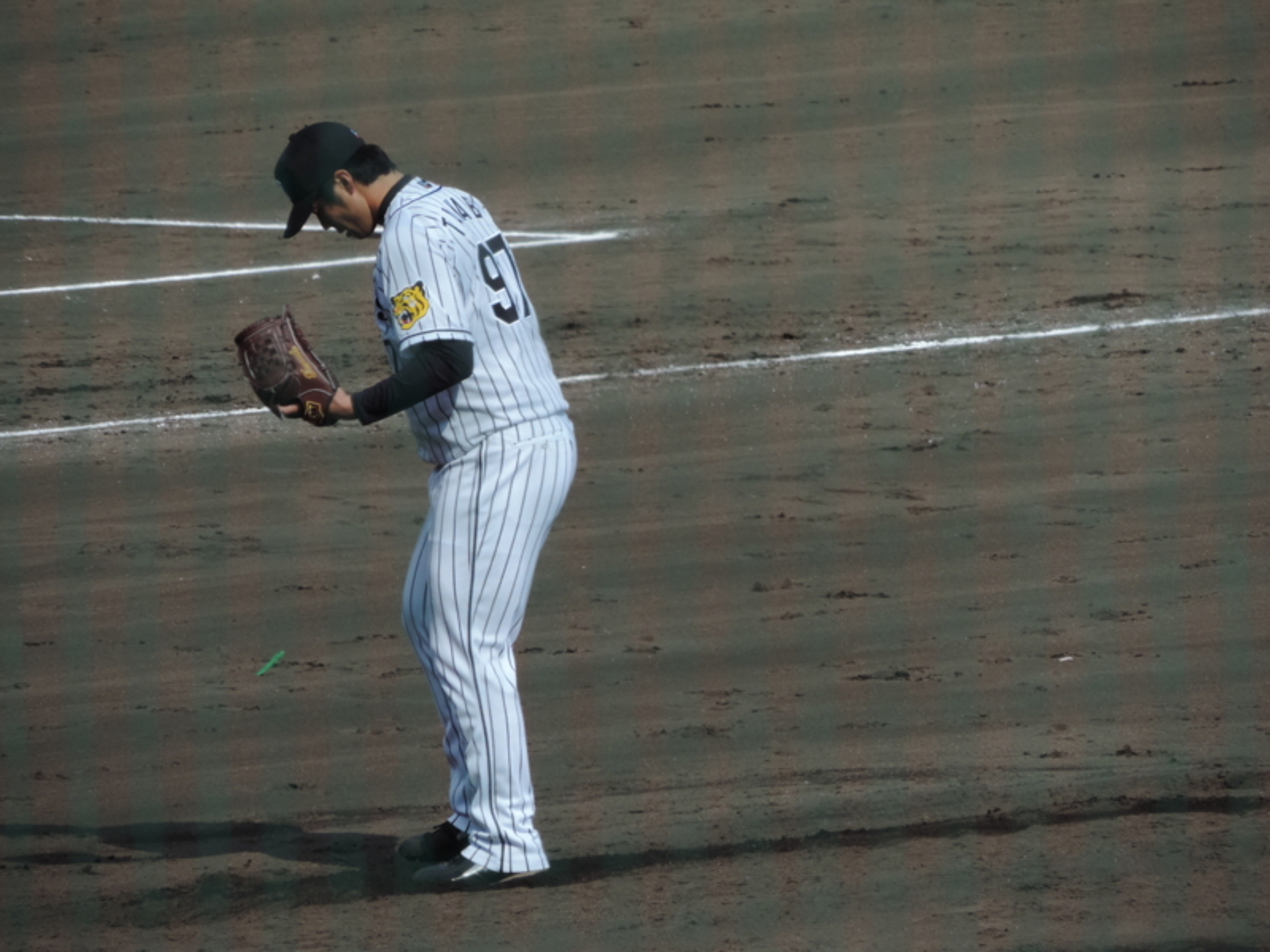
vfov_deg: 2.1
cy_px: 476
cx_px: 635
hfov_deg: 2.8
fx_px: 25682
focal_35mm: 700
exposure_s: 1/400
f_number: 5
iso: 80
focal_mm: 124.8
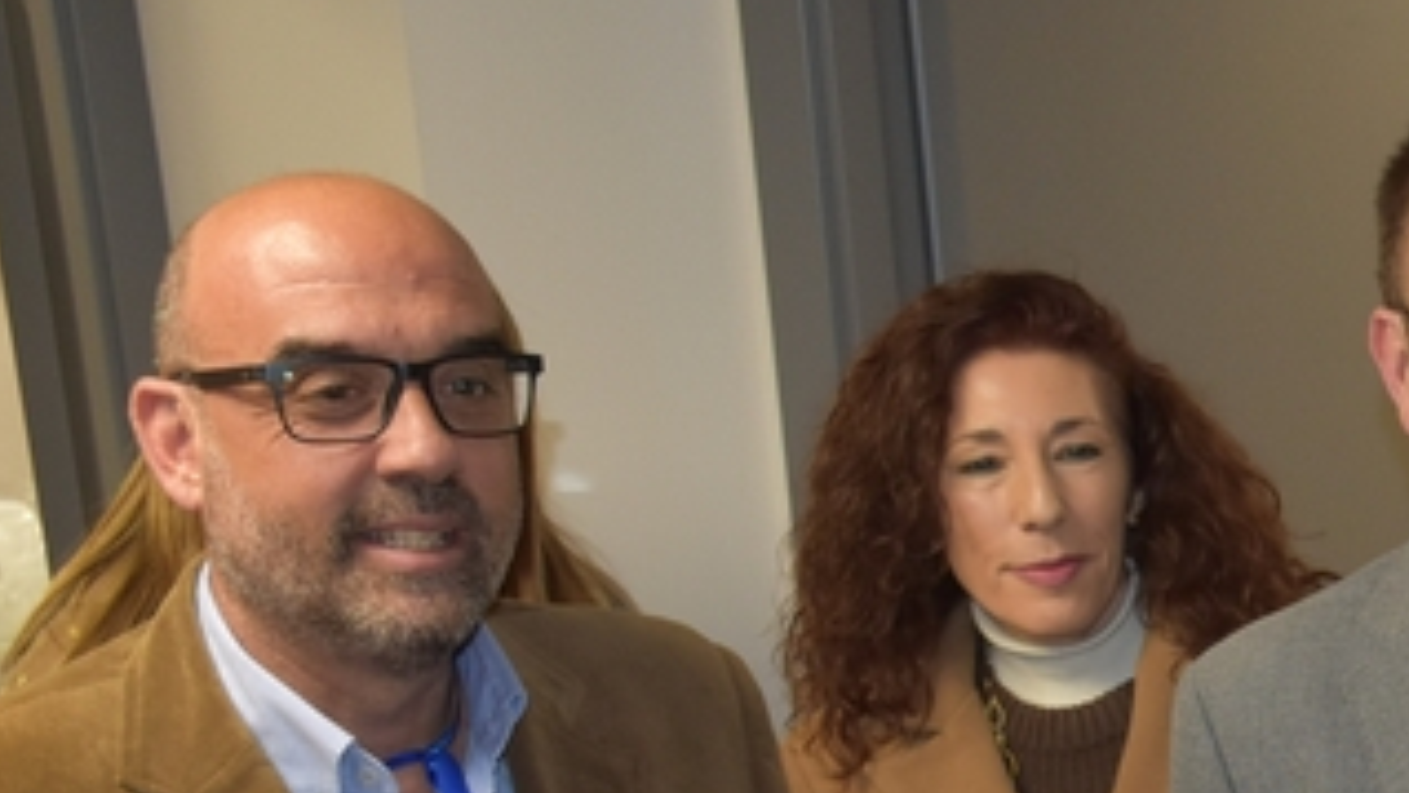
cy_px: 855
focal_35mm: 102
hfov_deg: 18.9
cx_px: 1950
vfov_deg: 11.7
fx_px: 3830
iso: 800
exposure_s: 1/80
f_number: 4.5
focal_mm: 23
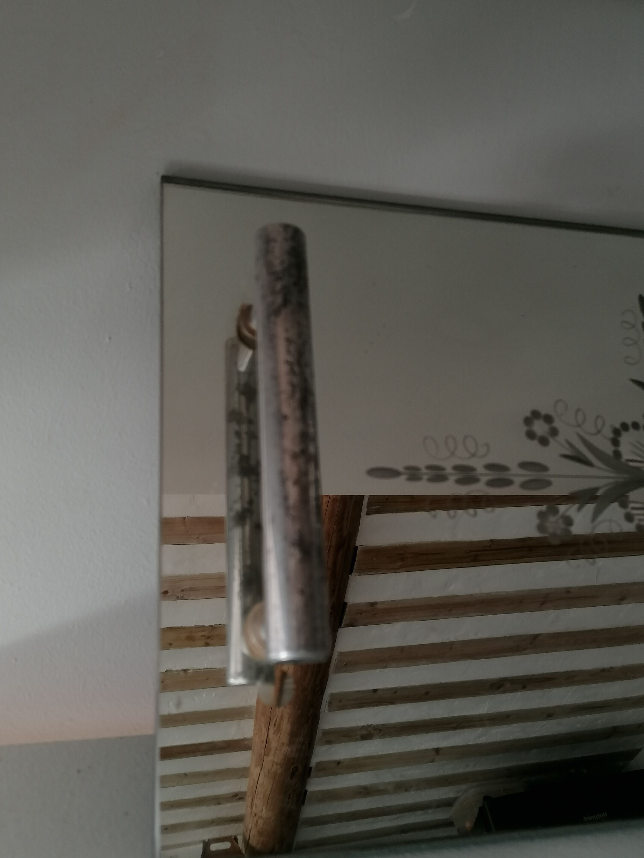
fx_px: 769
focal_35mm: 31
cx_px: 322
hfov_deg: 45.4
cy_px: 429
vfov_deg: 58.4
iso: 100
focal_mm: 4.75
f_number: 1.8
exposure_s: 1/120
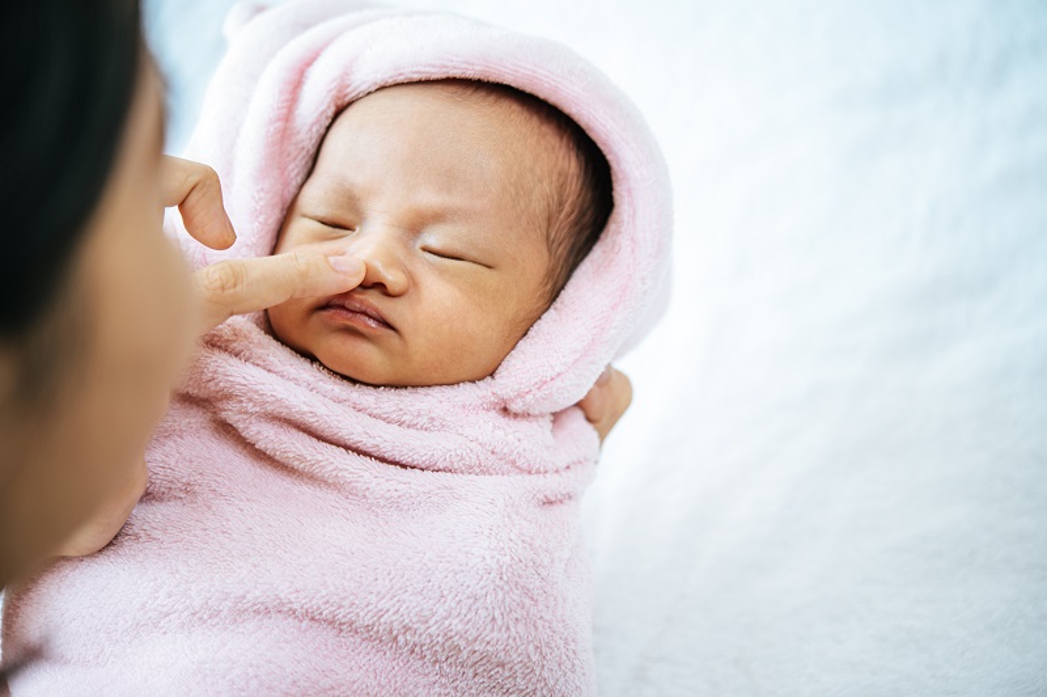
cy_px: 348
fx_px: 1744
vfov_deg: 22.6
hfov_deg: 33.4
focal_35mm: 60
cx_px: 524
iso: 320
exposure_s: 1/160
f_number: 3
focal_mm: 60
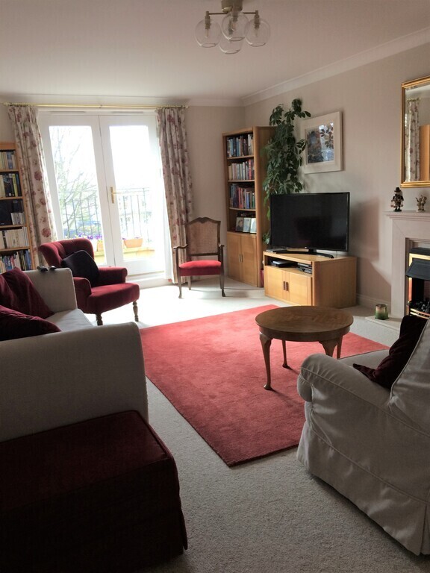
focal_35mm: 29
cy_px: 286
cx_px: 215
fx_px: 480
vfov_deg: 61.7
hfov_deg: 48.2
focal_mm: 4.15
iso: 32
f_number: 2.2
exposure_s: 1/33
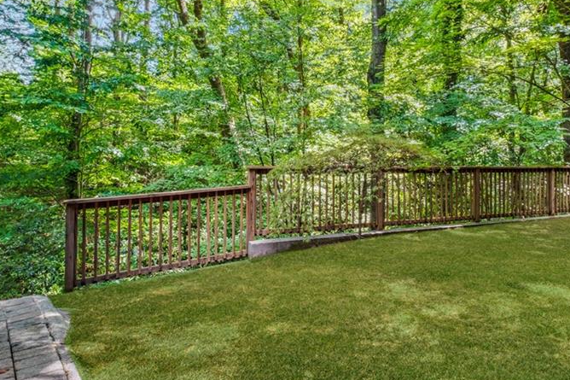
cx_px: 334
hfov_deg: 75.5
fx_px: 364
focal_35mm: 23
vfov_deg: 54.8
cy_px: 155
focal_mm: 10
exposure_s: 1.6
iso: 200
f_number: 13
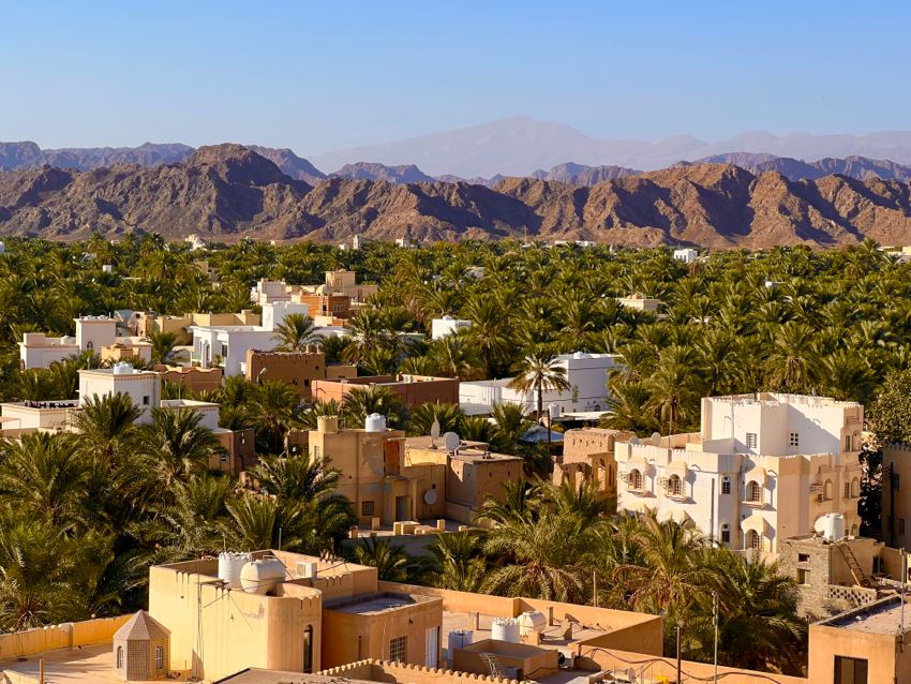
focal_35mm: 77
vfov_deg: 19.1
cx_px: 456
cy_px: 342
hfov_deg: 25.3
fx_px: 2027
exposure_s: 1/758
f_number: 2.8
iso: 32
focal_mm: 9
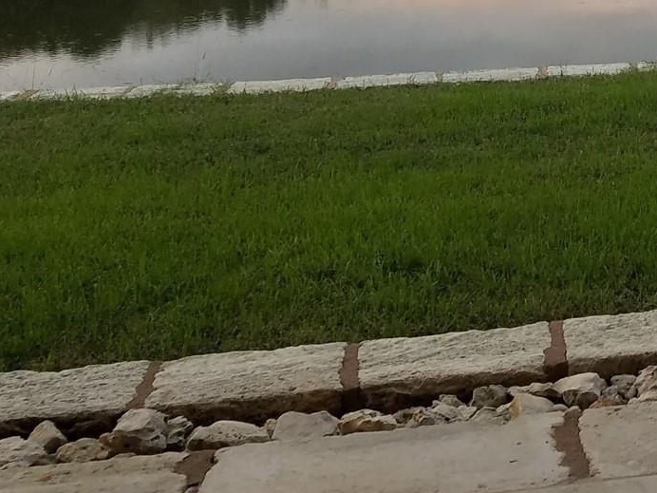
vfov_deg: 18.0
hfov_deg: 22.5
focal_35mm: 77
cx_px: 868
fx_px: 1461
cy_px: -138
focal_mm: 4.2
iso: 80
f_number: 1.7
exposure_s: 1/120
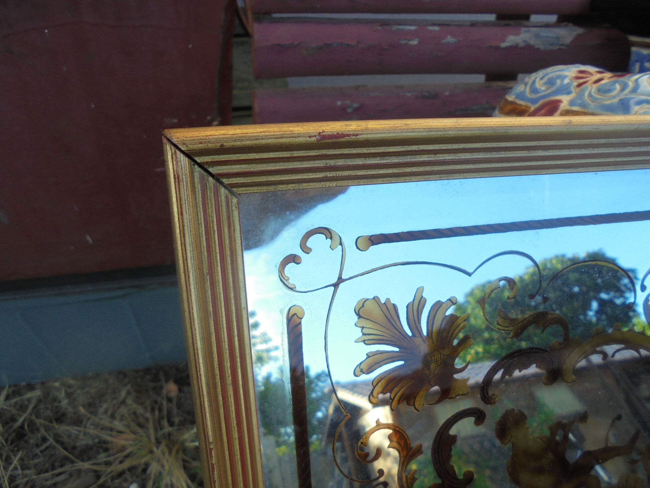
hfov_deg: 67.3
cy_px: 244
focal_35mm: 26
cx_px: 325
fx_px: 488
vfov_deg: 53.1
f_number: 3.5
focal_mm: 4.6
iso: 100
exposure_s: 1/200
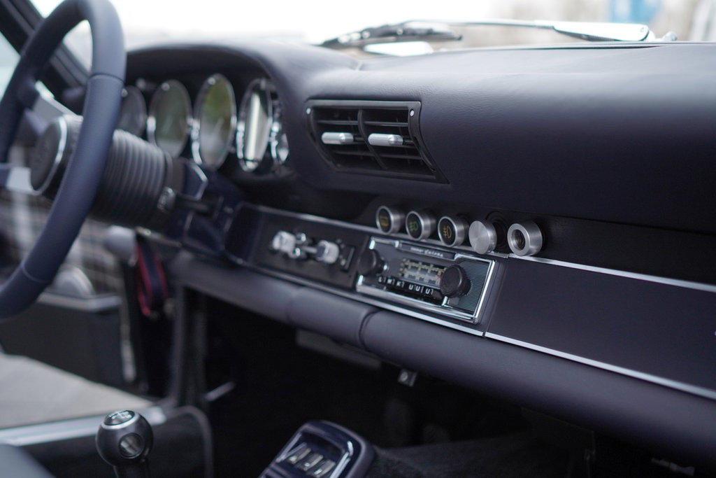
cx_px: 358
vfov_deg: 25.8
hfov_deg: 37.8
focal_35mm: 52
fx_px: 1044
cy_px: 239
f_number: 2.2
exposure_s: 1/1600
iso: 320
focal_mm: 35
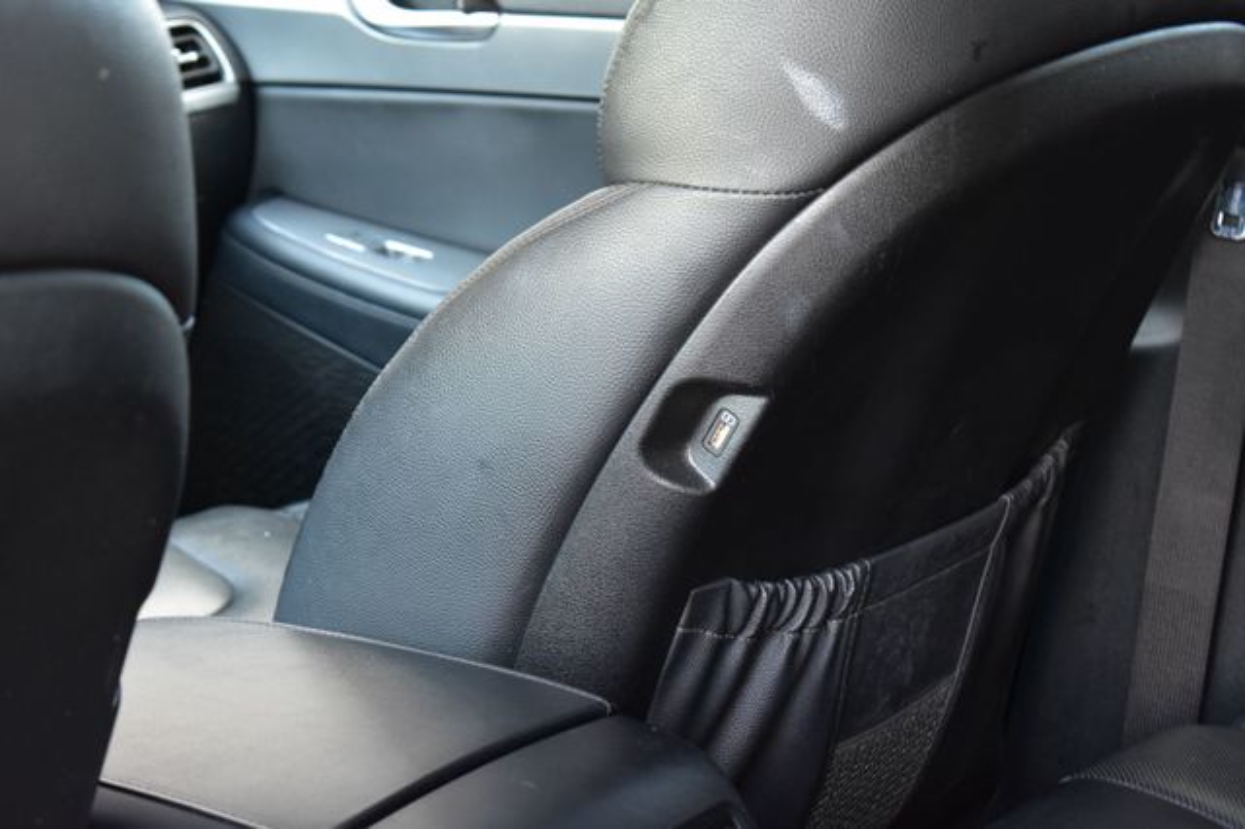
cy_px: 414
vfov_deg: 16.5
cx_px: 622
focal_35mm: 82
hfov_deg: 24.6
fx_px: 2852
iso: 1100
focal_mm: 55
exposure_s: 1/15
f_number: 6.3
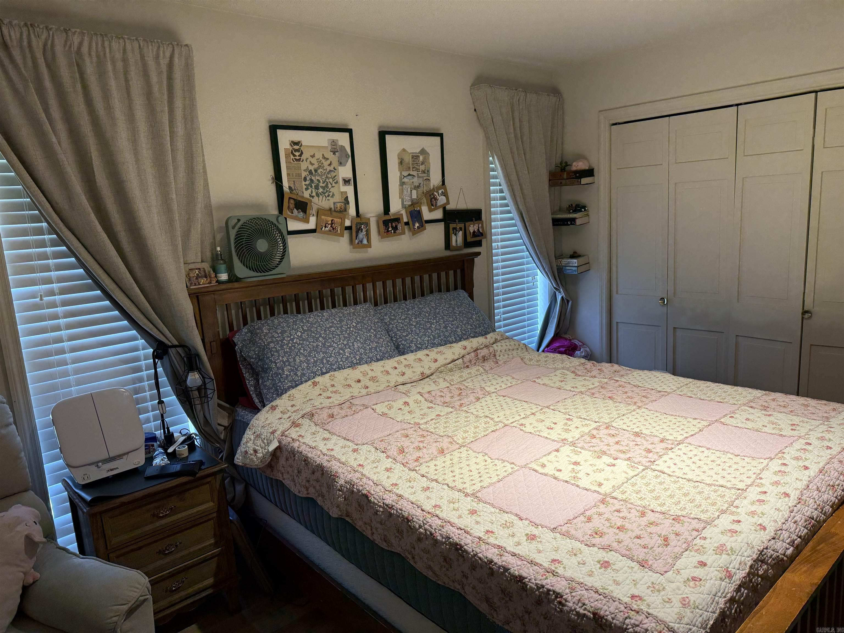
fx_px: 585
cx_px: 422
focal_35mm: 24
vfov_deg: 56.8
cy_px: 316
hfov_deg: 71.6
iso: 160
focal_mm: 6.76
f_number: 1.78
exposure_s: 1/60
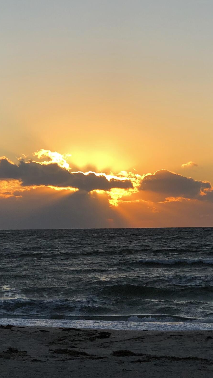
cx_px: 75
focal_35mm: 108
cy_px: 128
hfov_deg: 11.2
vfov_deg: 19.8
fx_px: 1085
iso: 16
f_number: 2.4
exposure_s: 1/960
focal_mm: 6
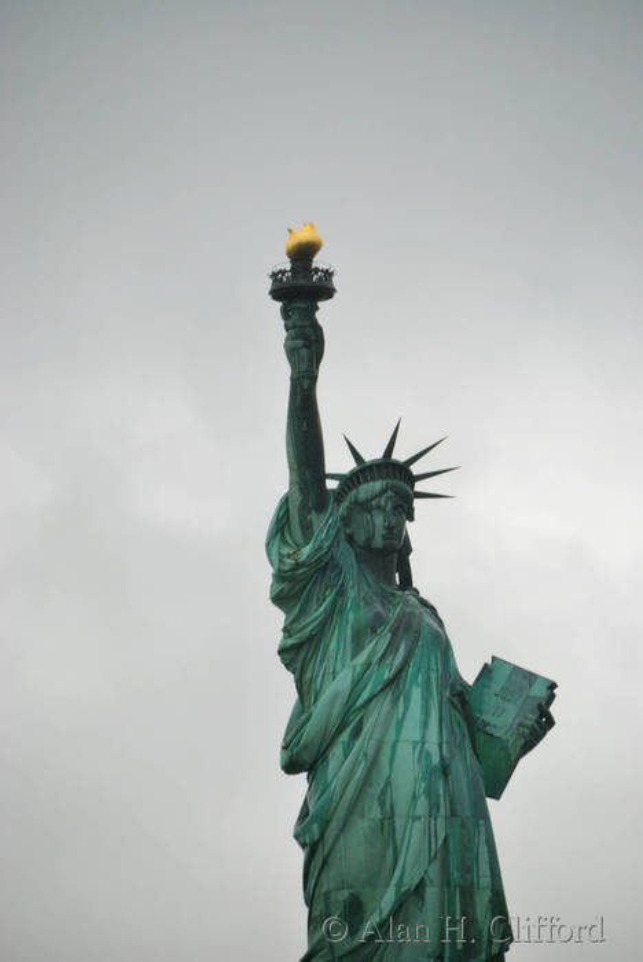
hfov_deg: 4.6
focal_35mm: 300
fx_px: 8021
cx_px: 322
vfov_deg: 6.9
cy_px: 481
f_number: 5.6
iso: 125
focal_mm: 200
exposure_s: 1/200
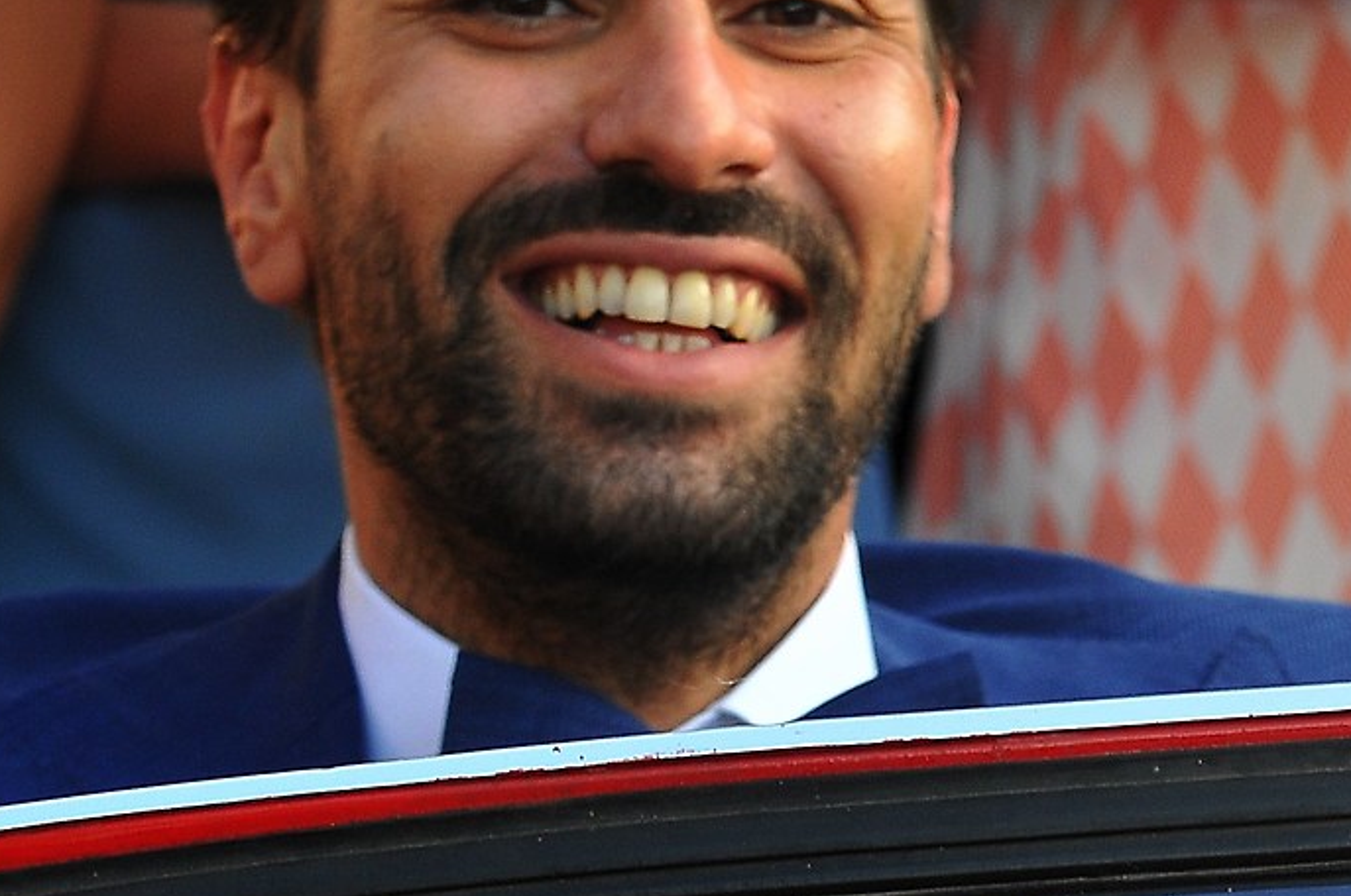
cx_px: 1892
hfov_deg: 5.6
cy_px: 666
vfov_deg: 3.7
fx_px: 13753
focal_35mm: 367
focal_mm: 70
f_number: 5.6
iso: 200
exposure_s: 1/125
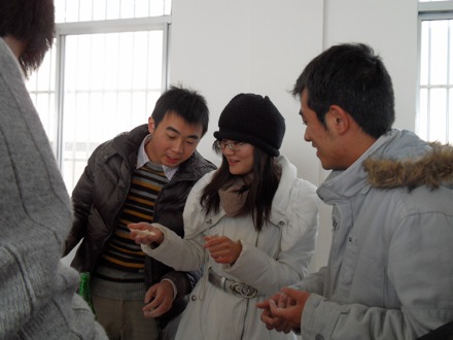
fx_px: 419
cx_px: 226
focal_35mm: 32
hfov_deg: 56.8
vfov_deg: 44.2
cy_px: 170
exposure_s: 1/45
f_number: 3.7
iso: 100
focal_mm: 5.6
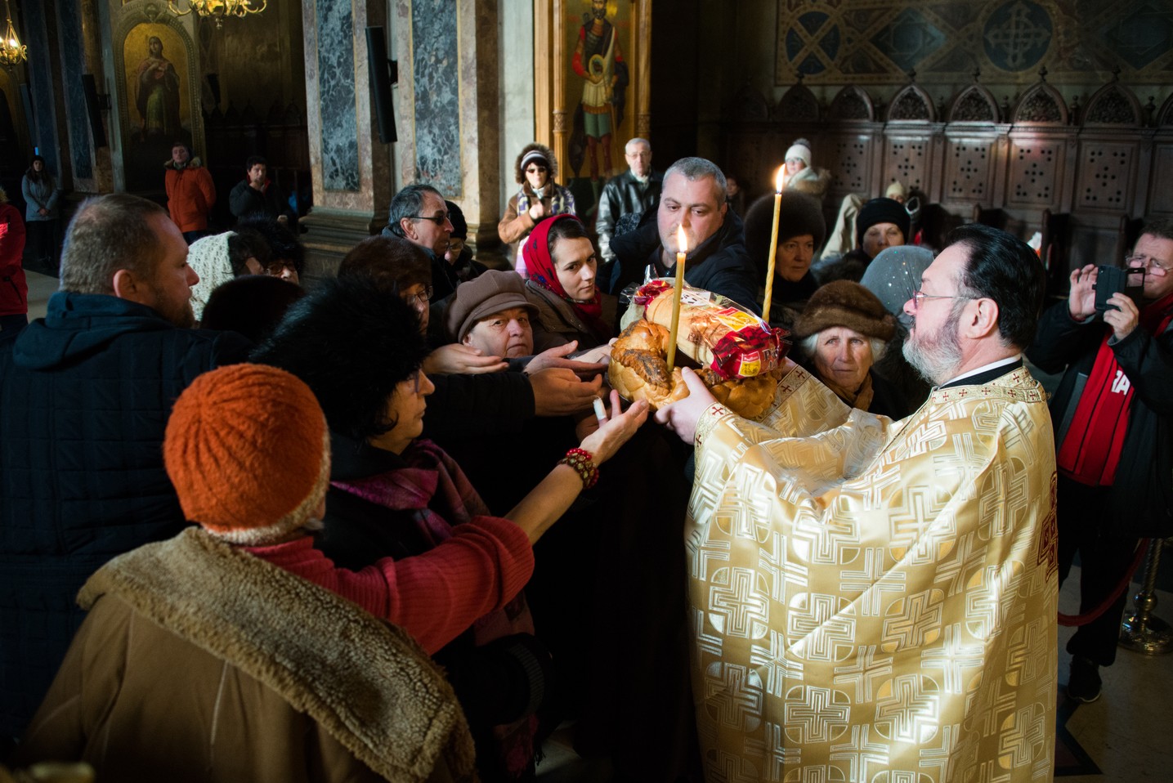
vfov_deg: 46.4
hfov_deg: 65.5
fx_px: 913
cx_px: 586
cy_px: 392
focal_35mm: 28
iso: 2000
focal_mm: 28
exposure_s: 1/60
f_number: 3.5
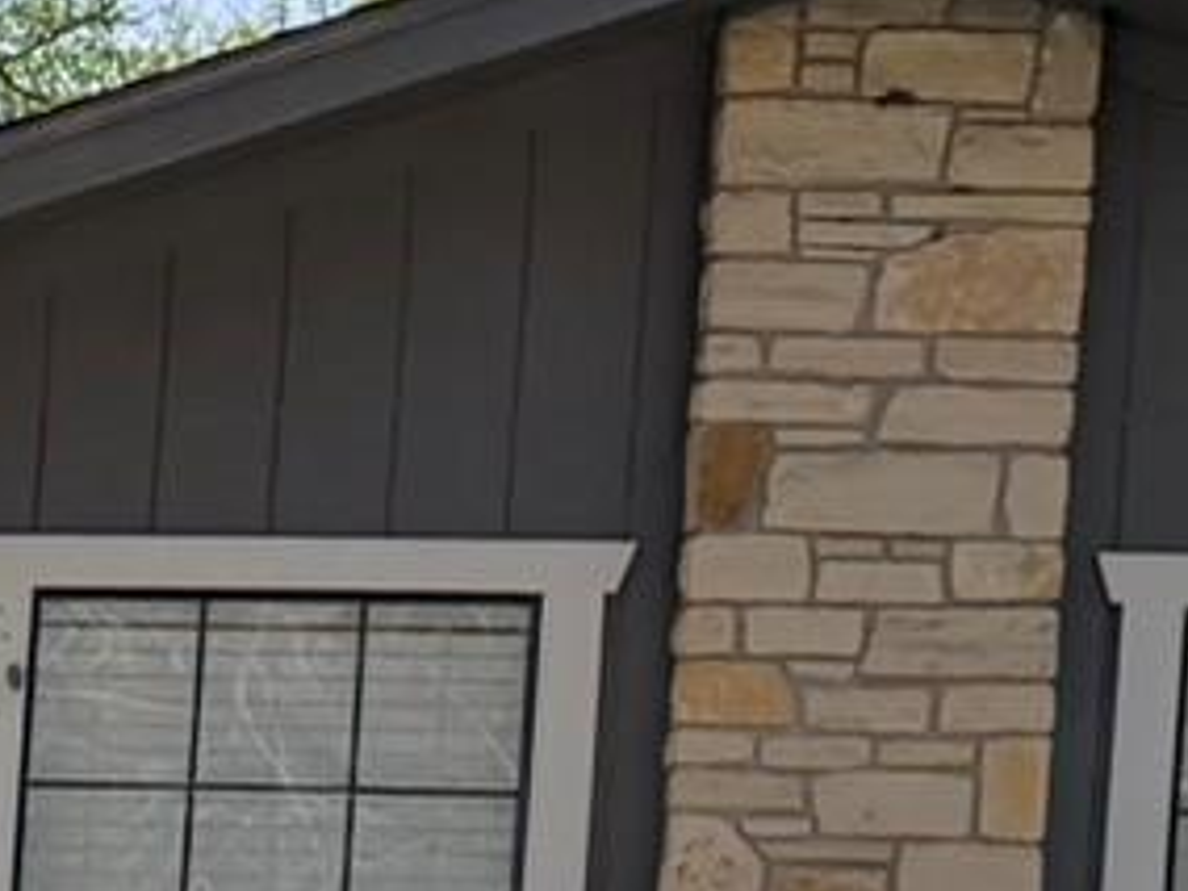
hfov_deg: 9.6
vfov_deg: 8.3
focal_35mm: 173
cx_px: -1991
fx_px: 5937
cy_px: 1535
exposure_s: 1/3953
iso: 100
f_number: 1.78
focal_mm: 6.76
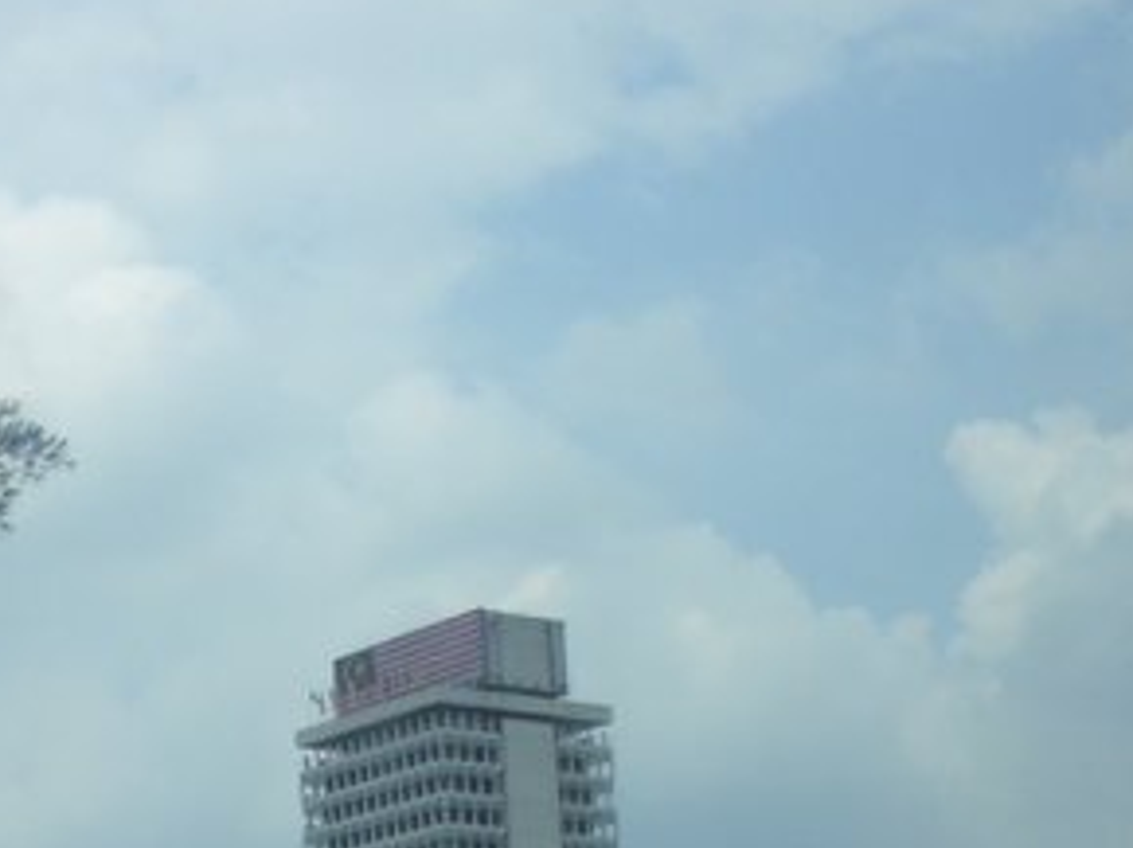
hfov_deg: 18.6
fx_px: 3434
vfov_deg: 13.6
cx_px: 289
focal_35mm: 105
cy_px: 1059
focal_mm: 6.2
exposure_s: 1/250
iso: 100
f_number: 8
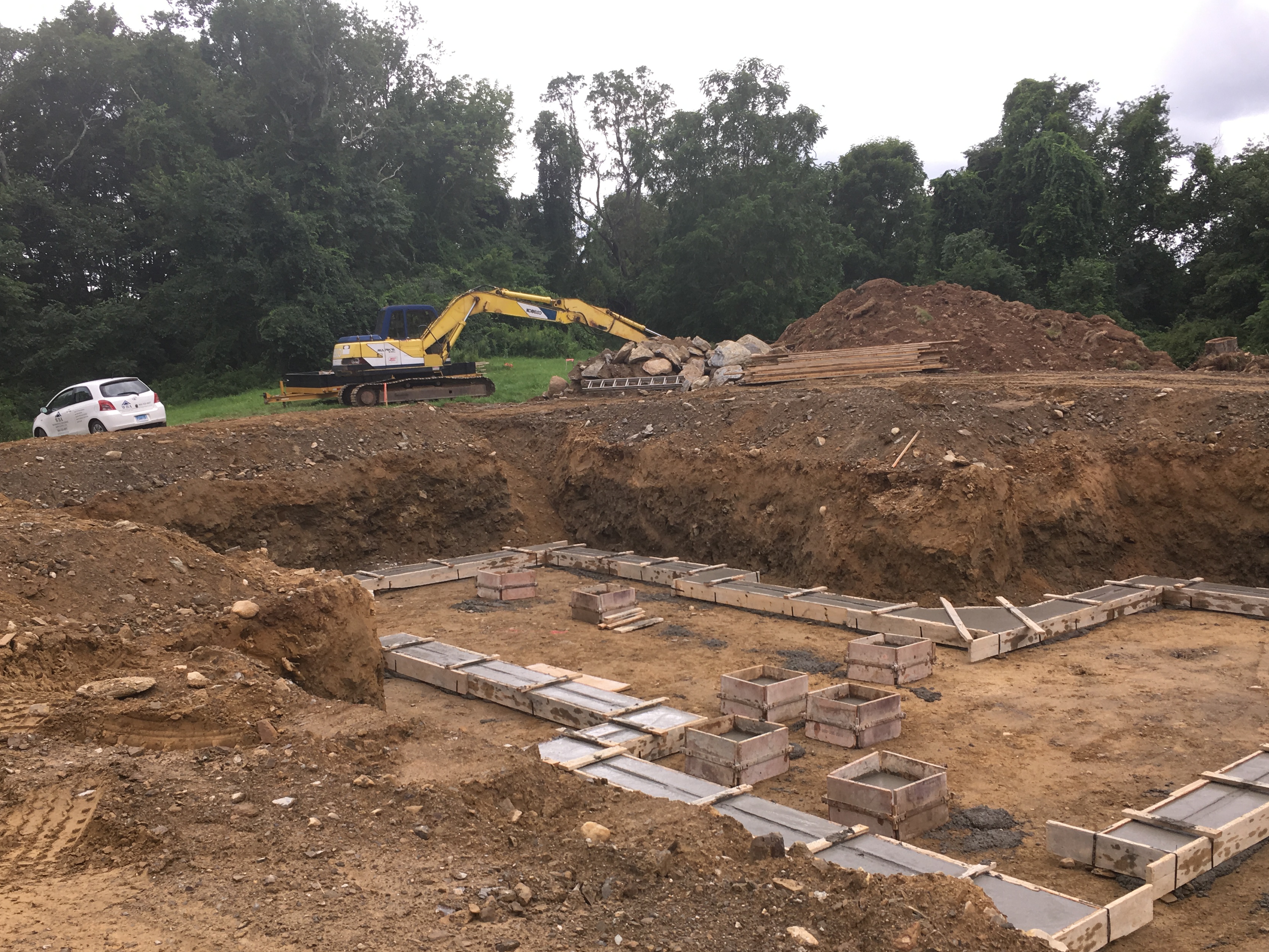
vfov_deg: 40.5
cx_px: 615
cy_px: 569
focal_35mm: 35
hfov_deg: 52.6
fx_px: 1283
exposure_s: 1/203
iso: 25
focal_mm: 4.15
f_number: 2.2
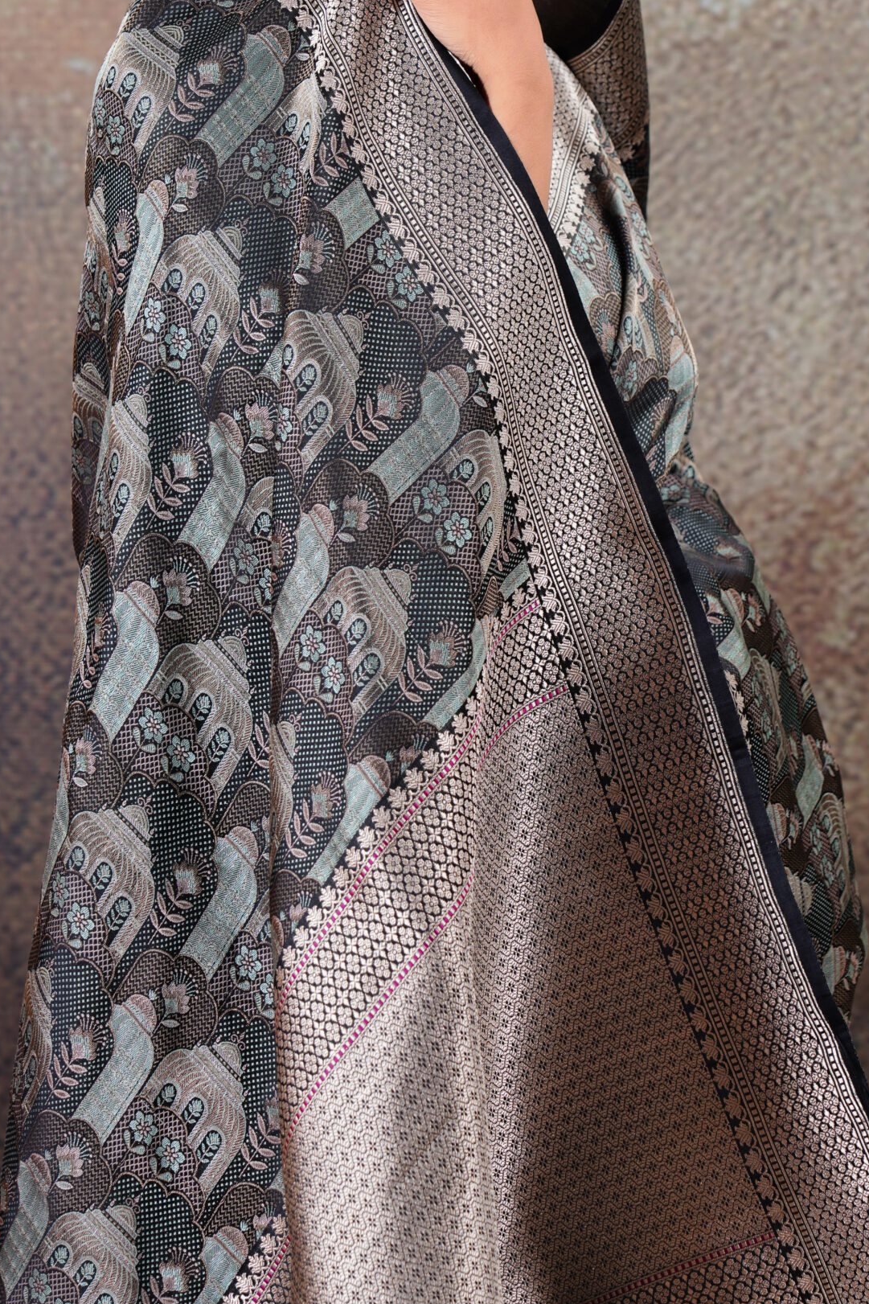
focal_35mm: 161
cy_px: 398
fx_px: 5830
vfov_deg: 12.7
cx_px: 447
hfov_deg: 8.5
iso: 125
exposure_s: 1/160
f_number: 6.3
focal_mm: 102
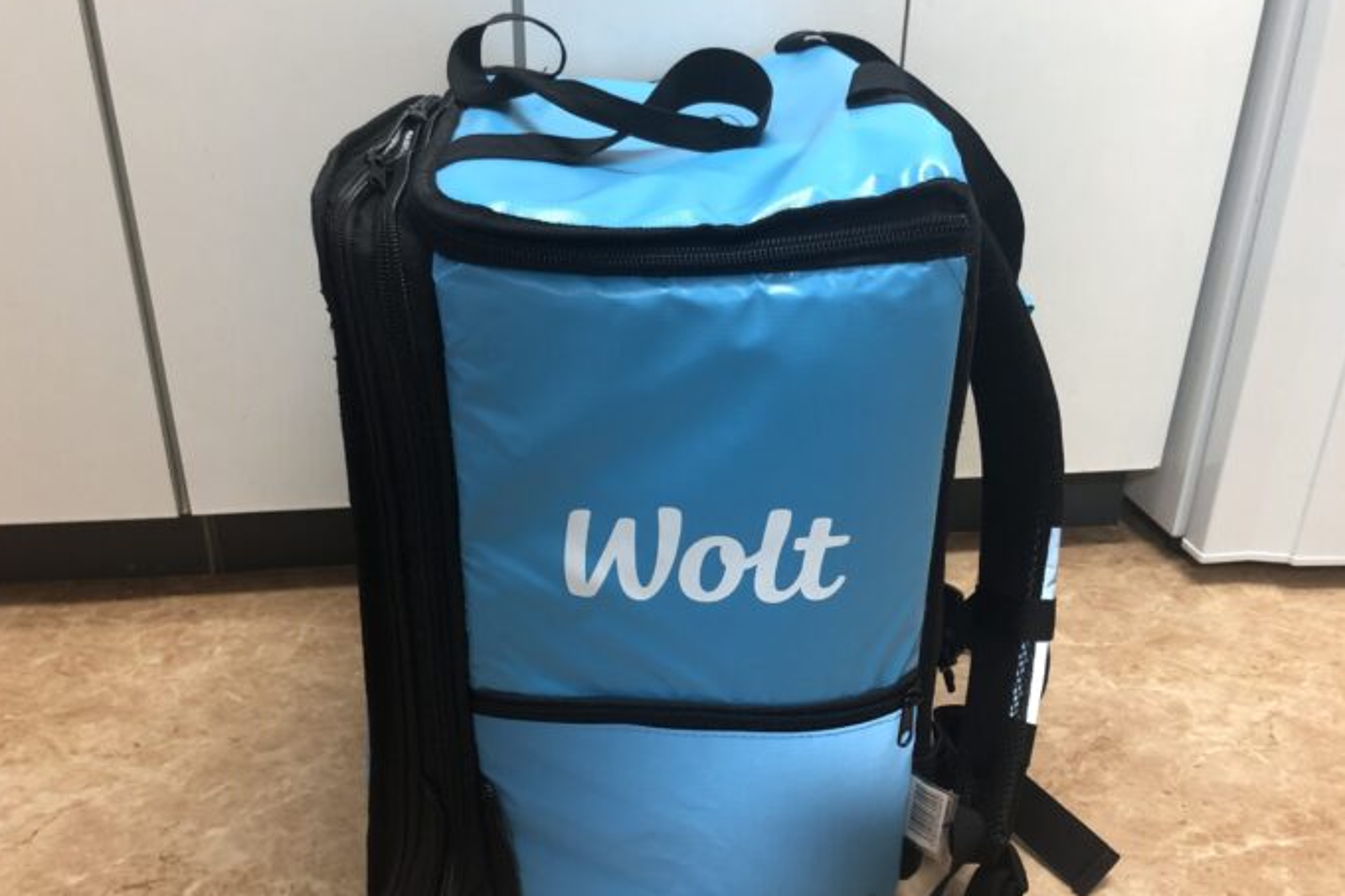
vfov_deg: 43.5
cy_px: 497
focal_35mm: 30
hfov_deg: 61.9
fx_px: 1120
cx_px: 667
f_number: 1.8
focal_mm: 3.99
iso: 64
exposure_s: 1/17
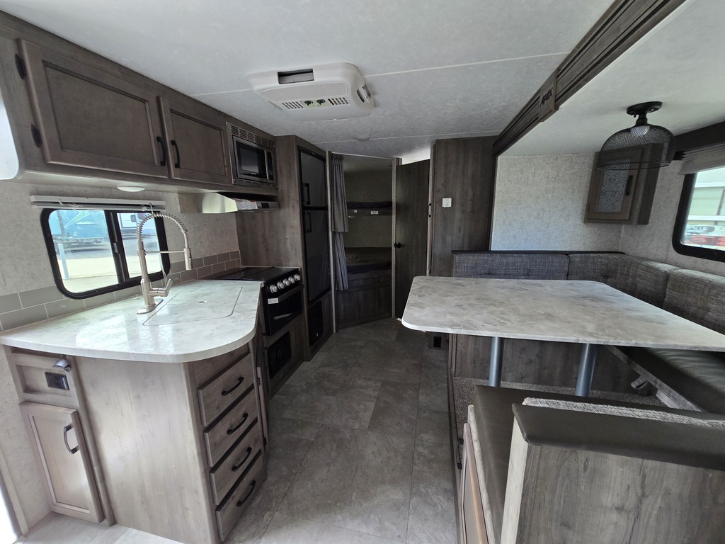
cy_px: 272
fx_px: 272
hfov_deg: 106.2
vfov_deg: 89.9
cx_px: 362
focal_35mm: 13
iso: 160
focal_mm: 2.2
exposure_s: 1/60
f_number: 2.2
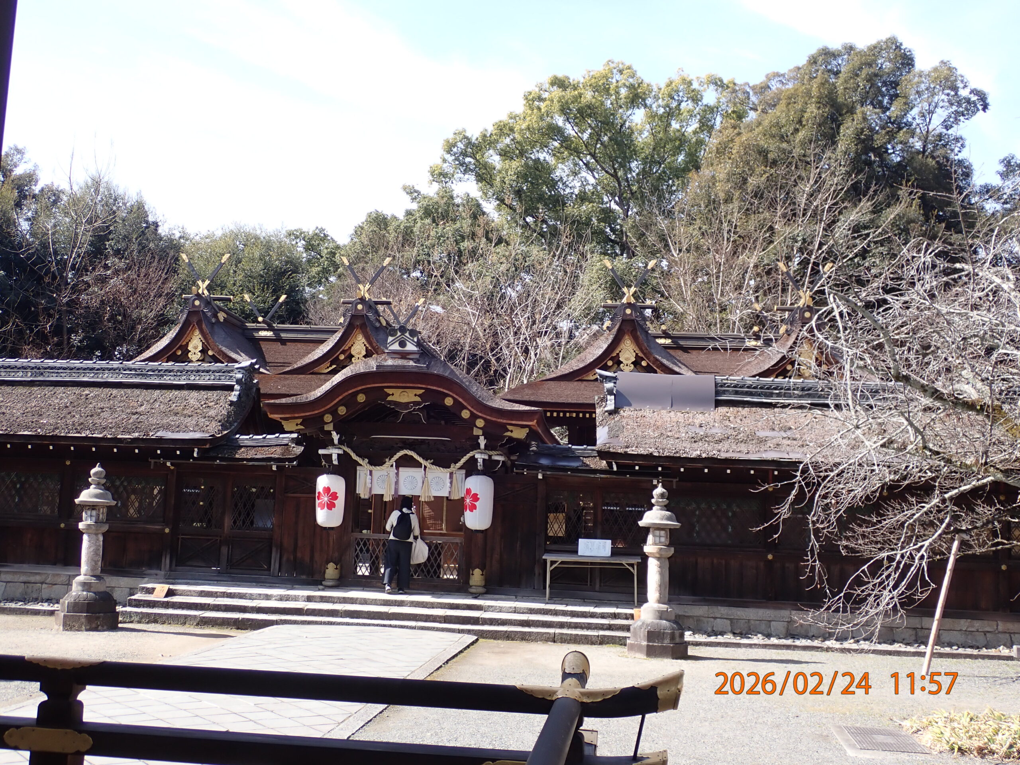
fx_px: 1120
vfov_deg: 37.7
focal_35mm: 38
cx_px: 510
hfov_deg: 49.0
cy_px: 382
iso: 100
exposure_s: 1/320
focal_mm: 6.83
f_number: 3.5
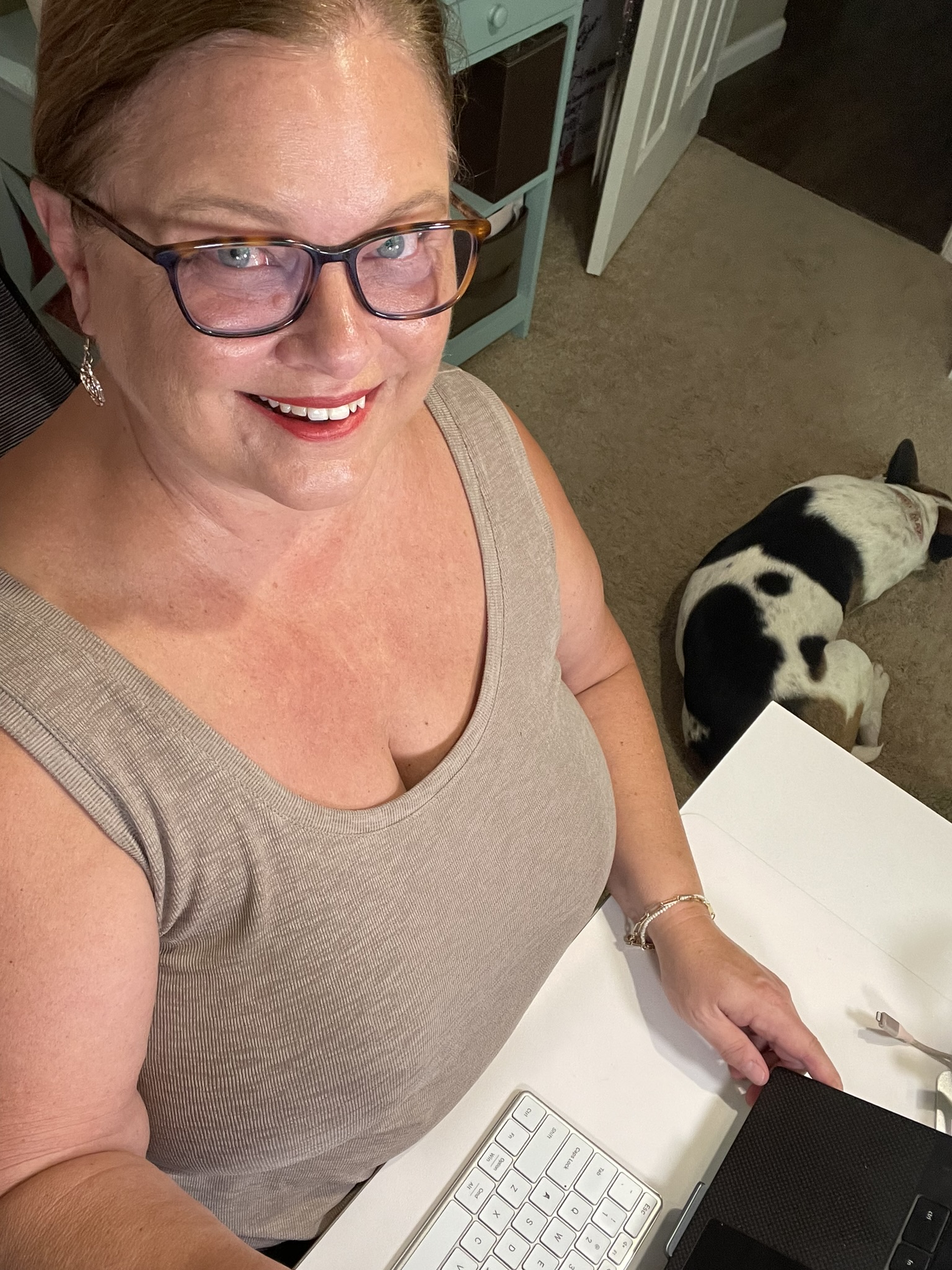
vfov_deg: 60.0
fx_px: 1100
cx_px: 476
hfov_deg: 46.8
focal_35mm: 30
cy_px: 635
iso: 200
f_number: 2.2
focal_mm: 2.71
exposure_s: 1/60
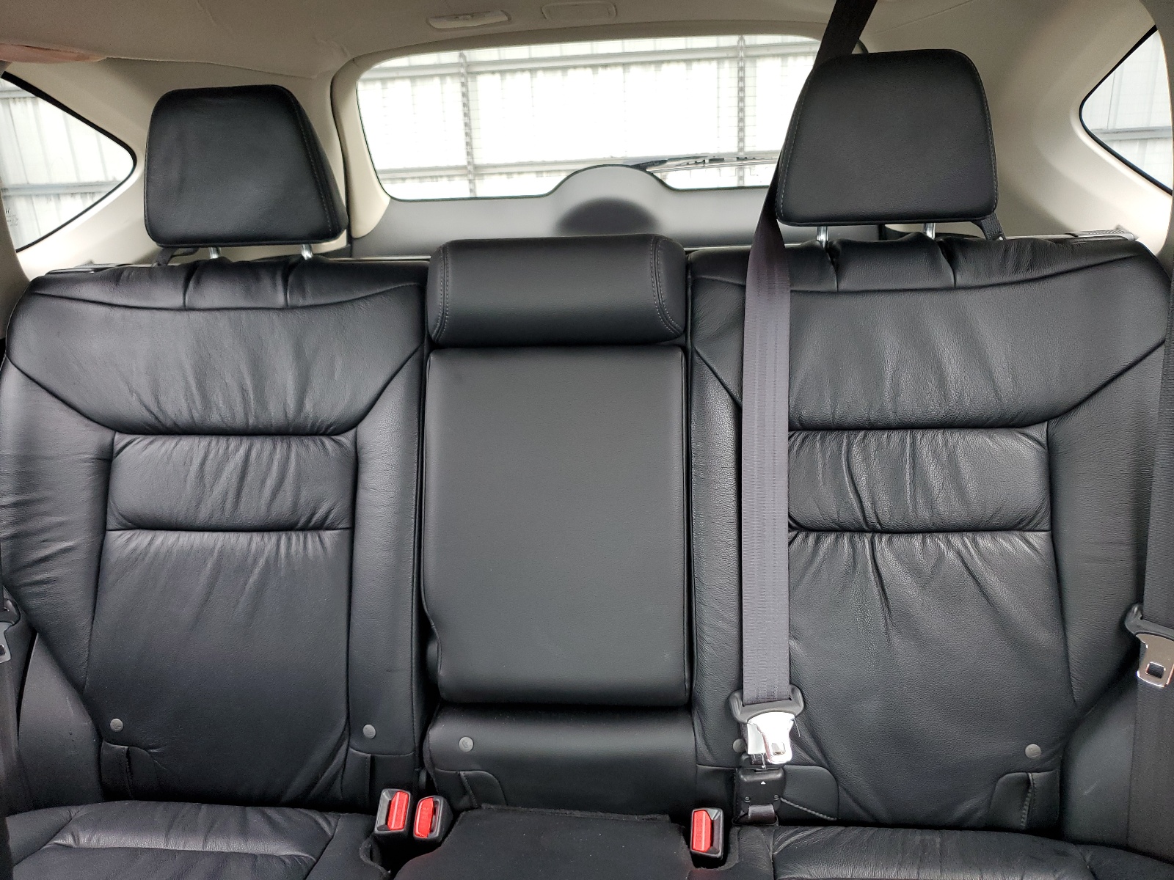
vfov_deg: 53.1
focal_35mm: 26
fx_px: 882
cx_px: 587
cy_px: 440
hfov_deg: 67.3
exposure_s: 1/60.2
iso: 93
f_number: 1.5
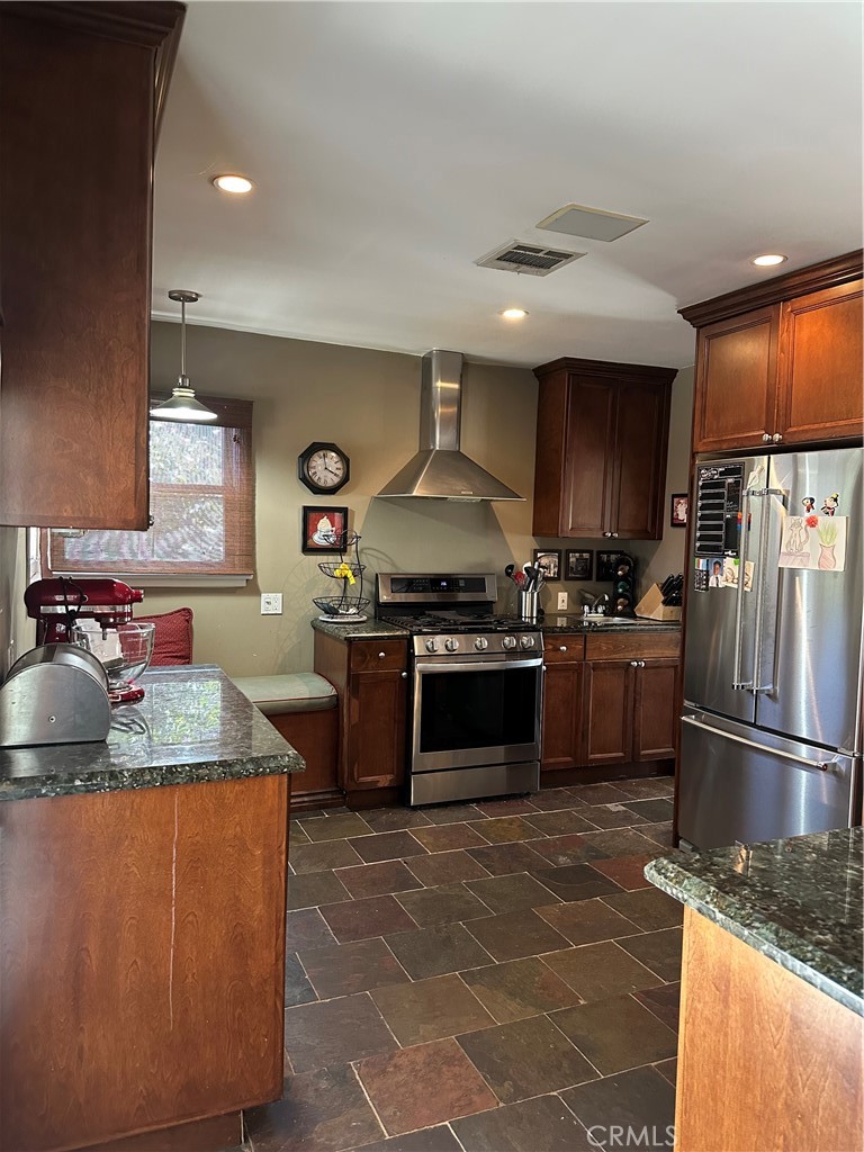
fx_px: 799
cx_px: 432
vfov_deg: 71.6
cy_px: 576
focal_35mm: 24
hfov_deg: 56.8
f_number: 1.78
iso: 500
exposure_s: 1/60
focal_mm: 6.86
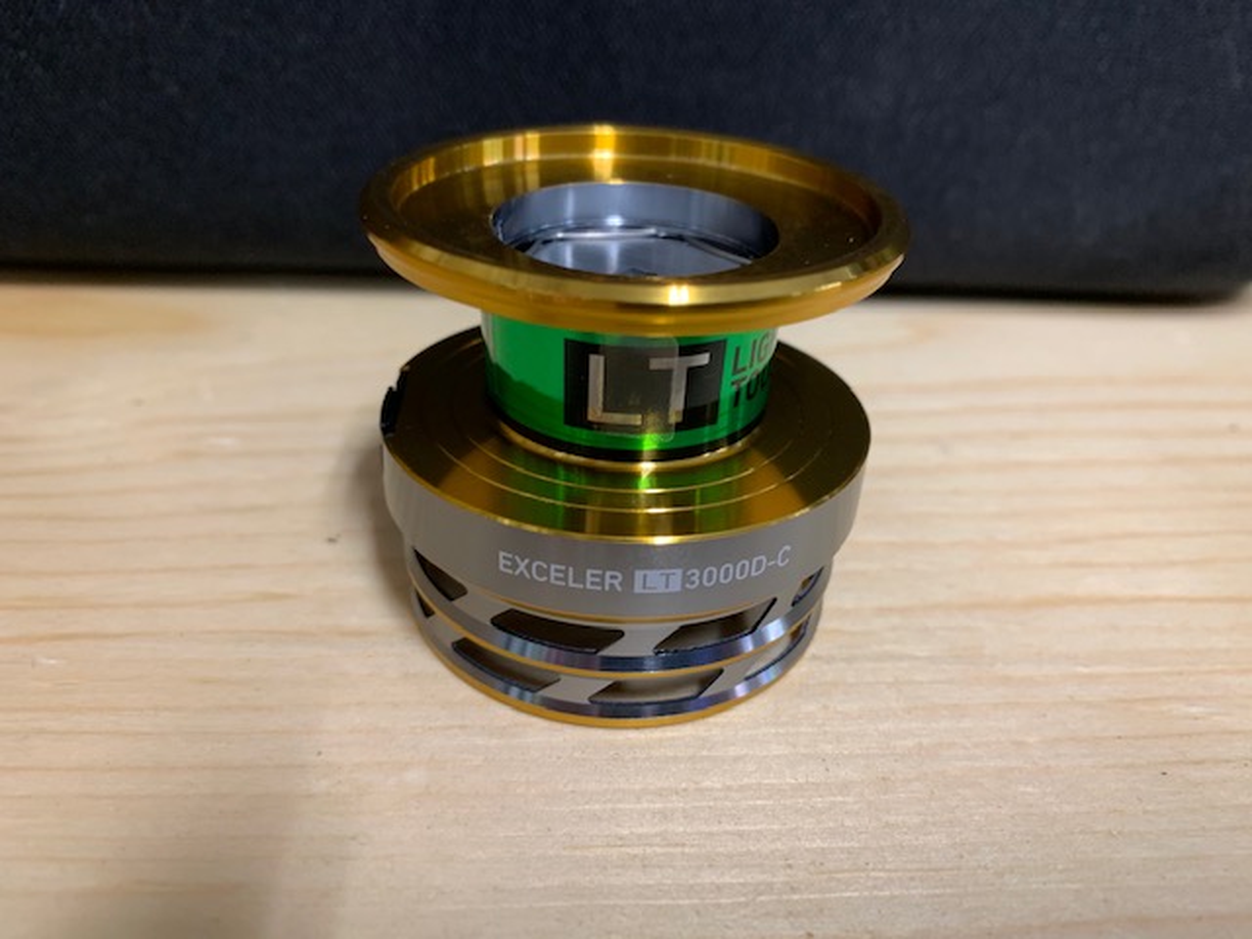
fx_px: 940
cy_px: 470
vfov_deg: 53.1
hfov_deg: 67.3
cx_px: 626
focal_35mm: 26
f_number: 1.8
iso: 160
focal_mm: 4.25
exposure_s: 1/50
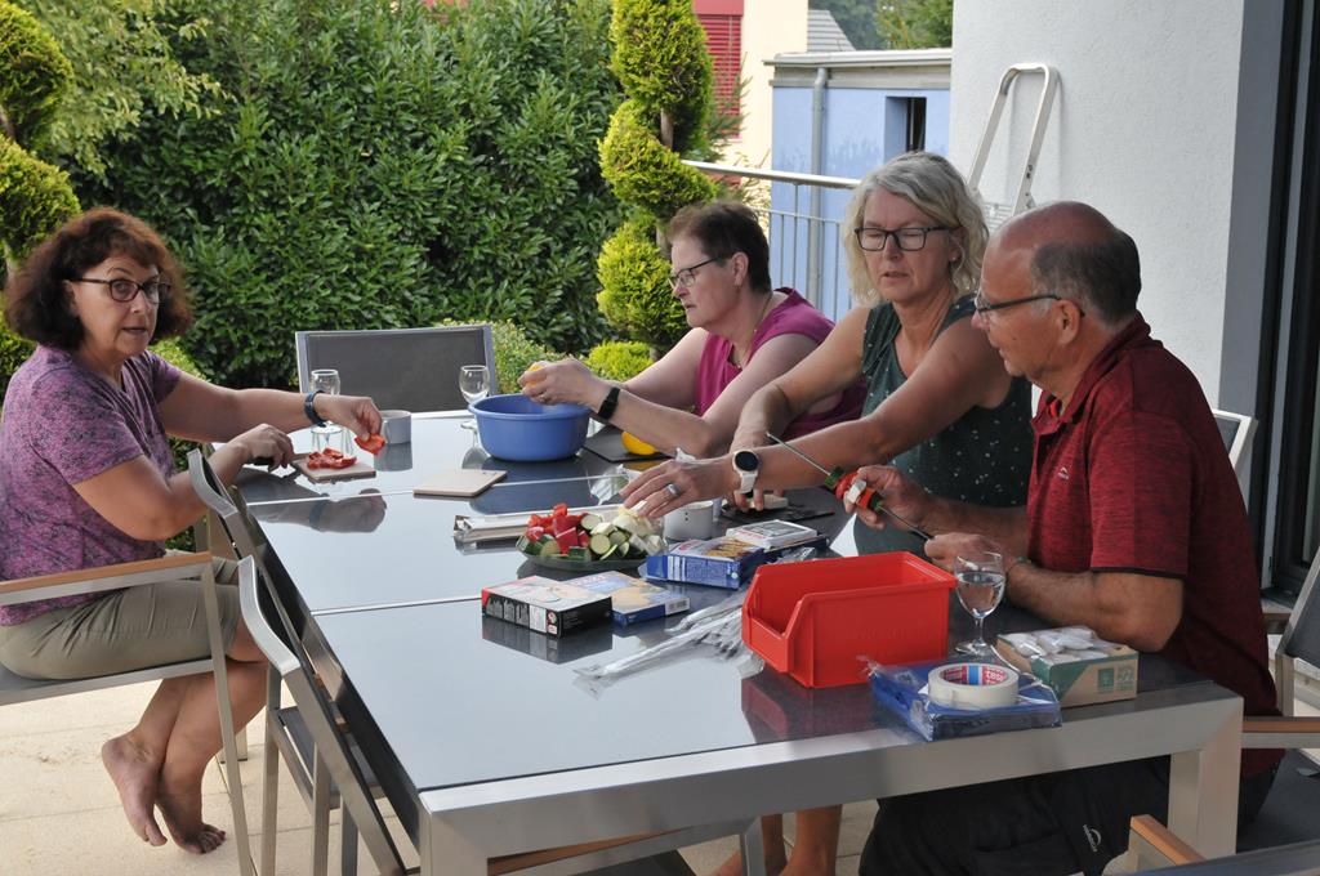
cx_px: 660
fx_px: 1758
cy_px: 438
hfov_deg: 41.2
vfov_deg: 28.0
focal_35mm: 48
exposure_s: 1/160
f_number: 6.3
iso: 800
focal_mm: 32
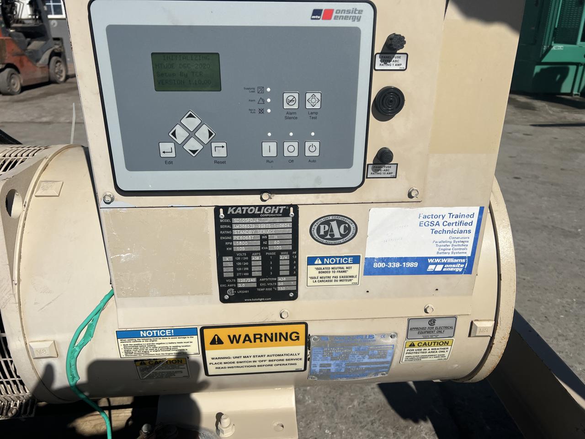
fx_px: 439
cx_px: 292
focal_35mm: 26
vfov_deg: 53.1
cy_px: 220
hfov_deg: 67.3
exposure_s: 1/10309
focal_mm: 5.7
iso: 50
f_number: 1.5
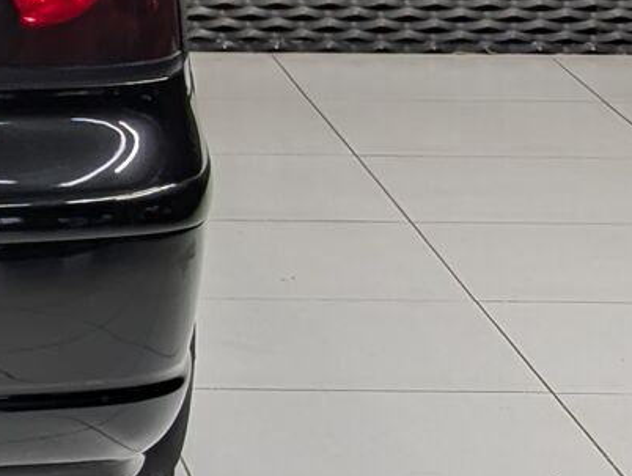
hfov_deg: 8.3
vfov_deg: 6.4
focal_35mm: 229
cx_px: -495
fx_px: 4188
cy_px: -204
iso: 42
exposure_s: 1/121
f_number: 1.85
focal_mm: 6.81
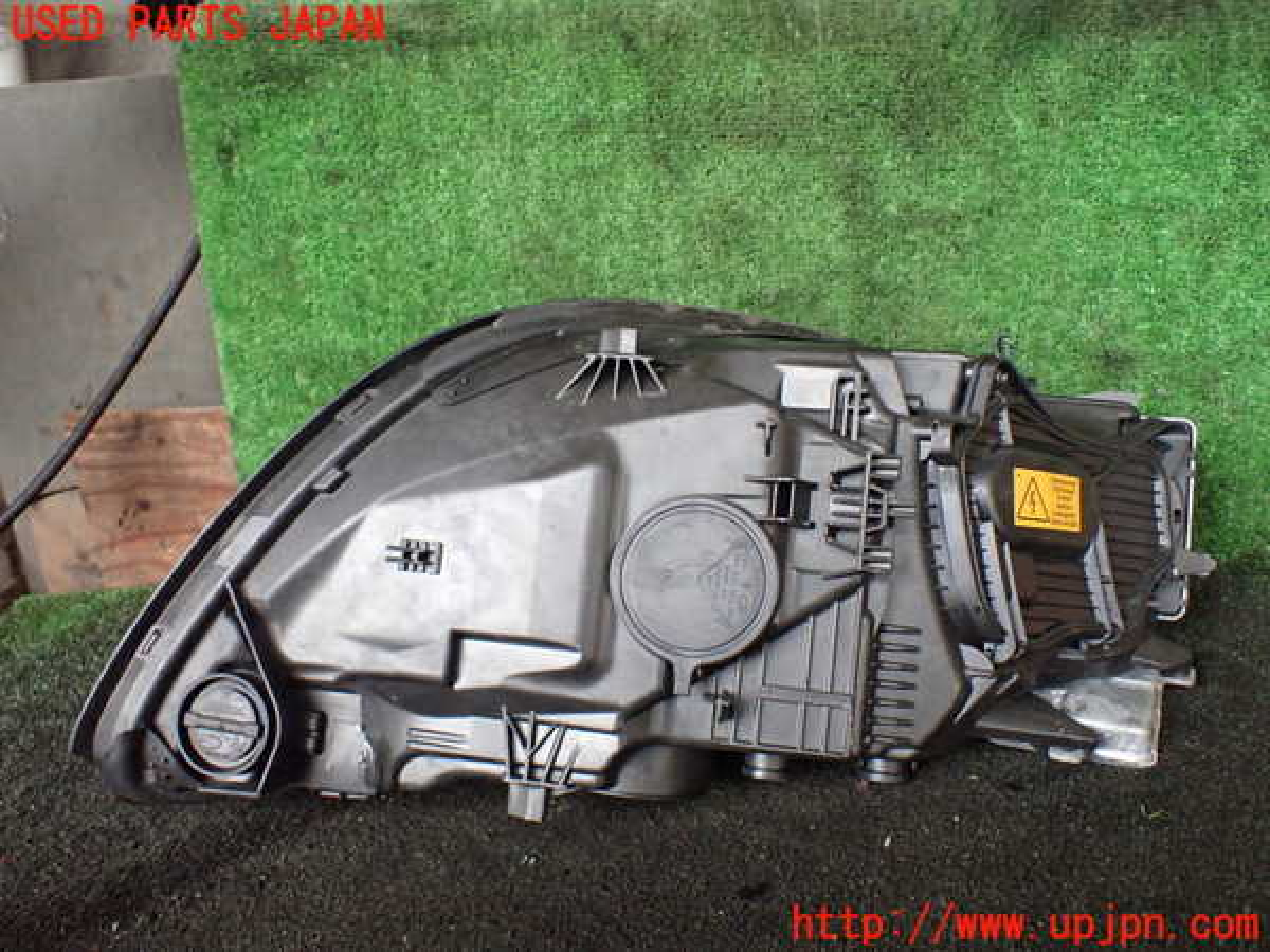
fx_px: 1101
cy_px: 476
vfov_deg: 46.8
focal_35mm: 30
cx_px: 635
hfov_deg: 60.0
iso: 800
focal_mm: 5.4
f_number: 2.3
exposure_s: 1/125
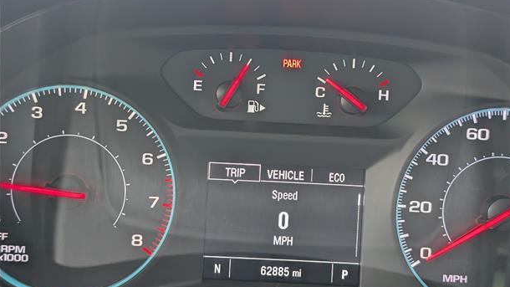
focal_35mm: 56
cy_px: 152
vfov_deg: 21.4
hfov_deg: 37.2
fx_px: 757
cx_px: 266
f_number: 1.68
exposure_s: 1/286
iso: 648
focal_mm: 6.9
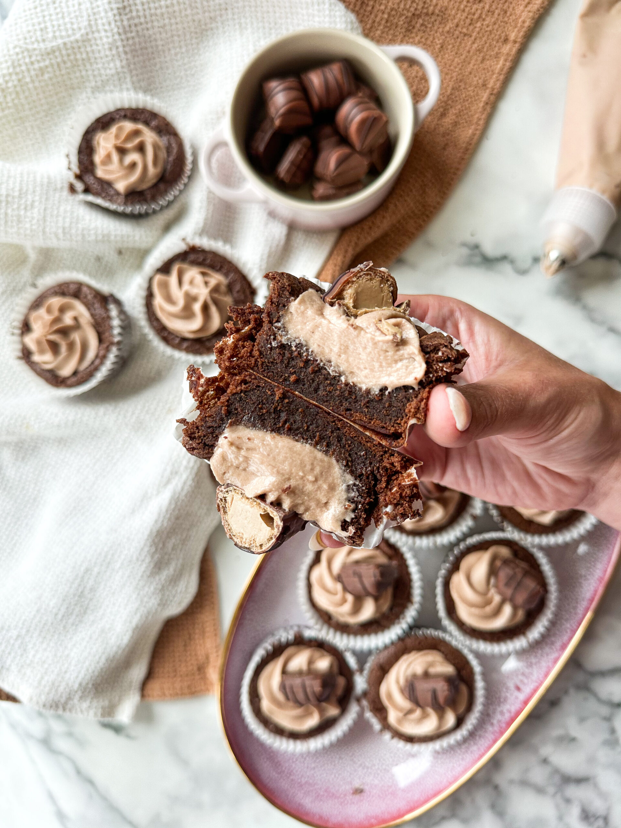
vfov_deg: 71.6
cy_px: 414
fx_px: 574
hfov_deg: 56.8
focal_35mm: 24
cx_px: 310
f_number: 1.8
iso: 125
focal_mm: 6.86
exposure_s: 1/120
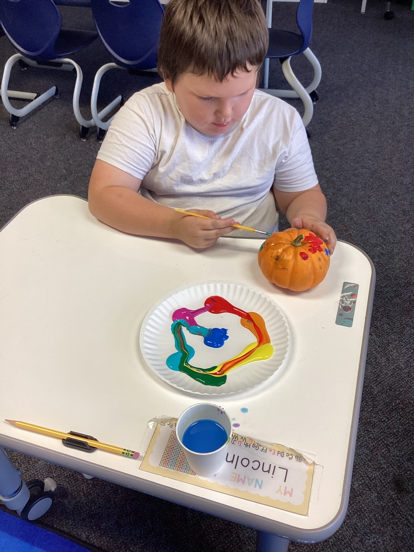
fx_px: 494
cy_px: 276
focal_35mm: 31
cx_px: 207
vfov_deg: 58.4
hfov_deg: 45.4
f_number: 2.4
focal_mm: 3.3
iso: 100
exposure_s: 1/60
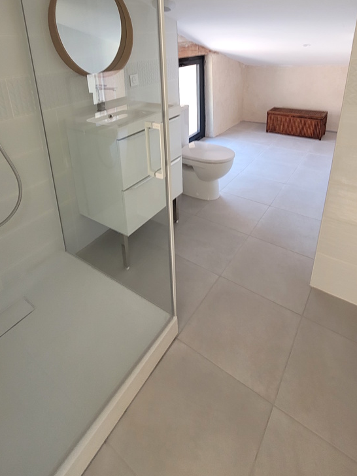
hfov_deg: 65.9
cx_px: 167
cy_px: 132
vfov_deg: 77.0
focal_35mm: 20
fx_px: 275
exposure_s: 1/50
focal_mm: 1.74
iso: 125
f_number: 2.2
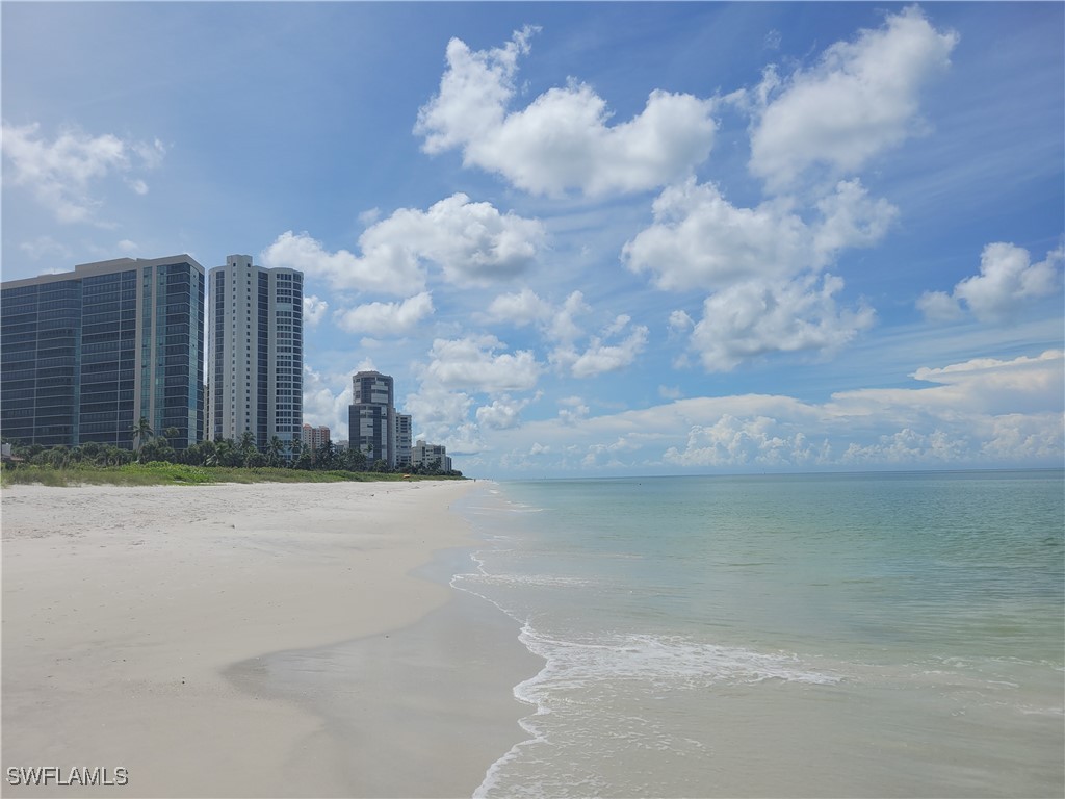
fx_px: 800
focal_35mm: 26
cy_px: 400
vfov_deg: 53.1
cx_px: 532
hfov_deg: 67.3
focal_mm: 5.4
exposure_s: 1/5610
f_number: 1.8
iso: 40
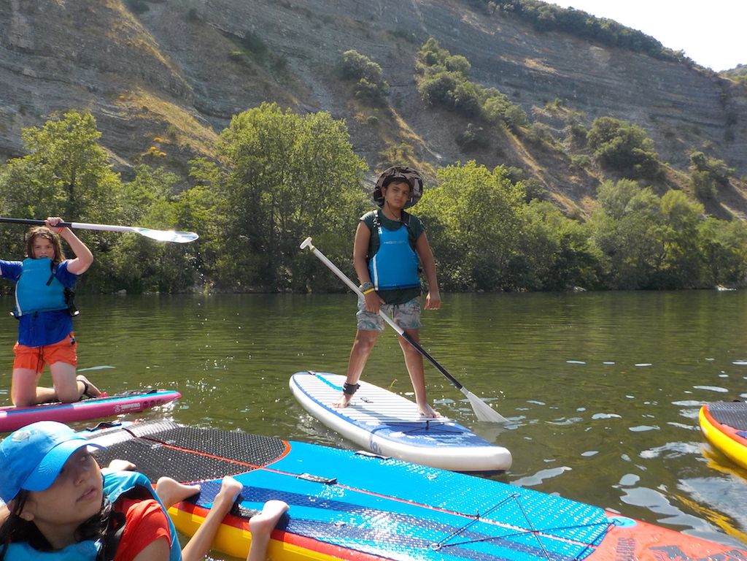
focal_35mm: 30
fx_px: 647
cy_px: 280
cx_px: 374
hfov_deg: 60.0
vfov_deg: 46.8
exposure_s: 1/640
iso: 125
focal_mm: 4.1
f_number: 3.3
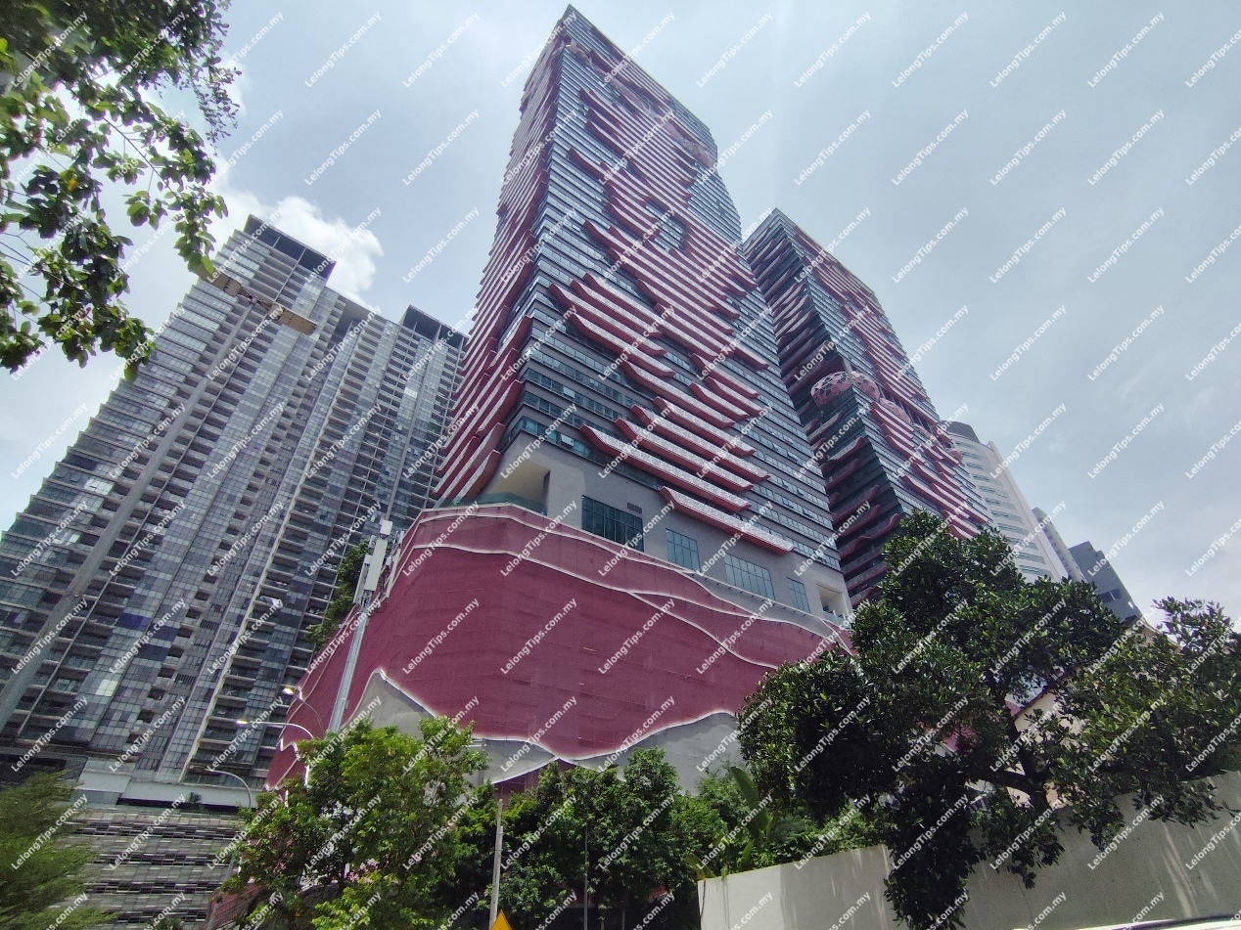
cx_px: 620
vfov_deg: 78.1
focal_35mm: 16
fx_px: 574
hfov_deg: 94.5
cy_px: 465
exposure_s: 1/3999
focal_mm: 1.65
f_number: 2.2
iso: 50
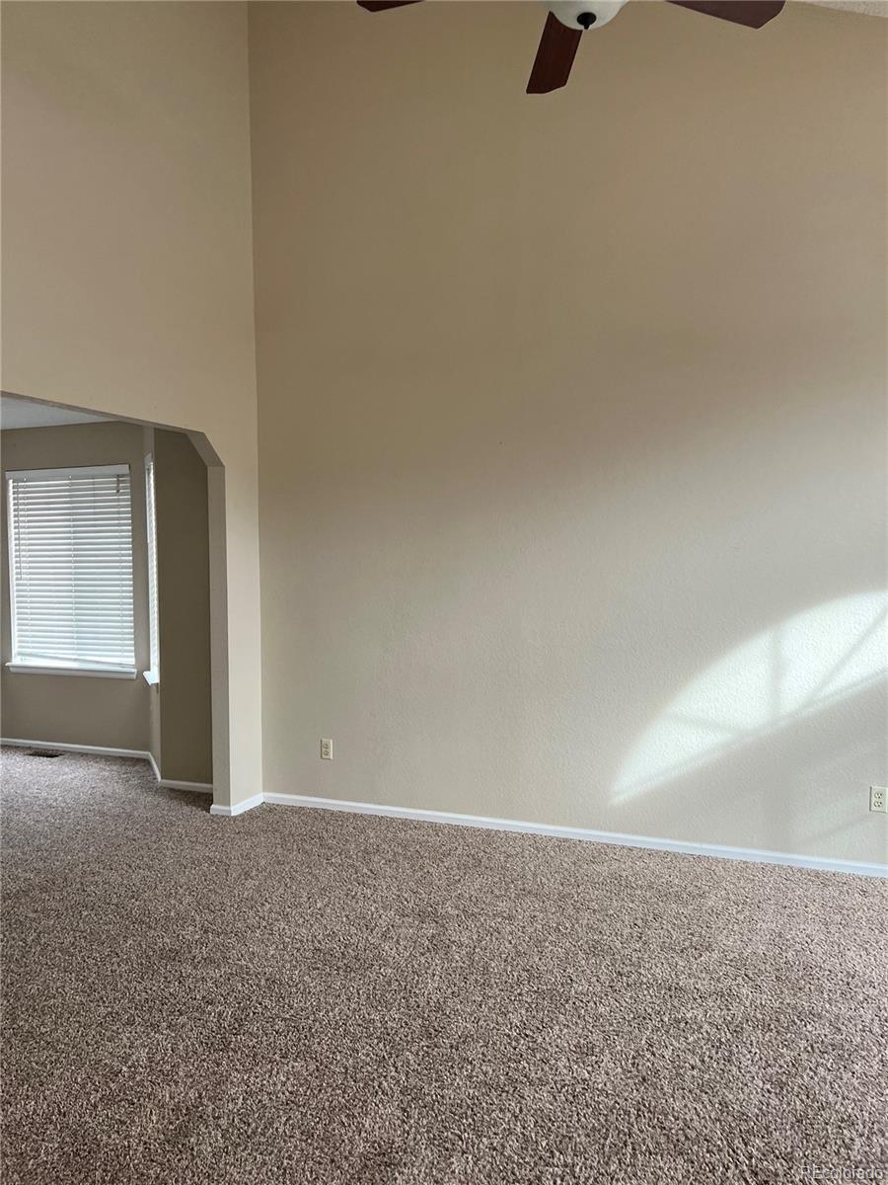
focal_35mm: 26
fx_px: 889
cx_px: 444
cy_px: 592
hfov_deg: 53.1
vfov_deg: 67.3
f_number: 1.5
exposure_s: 1/121
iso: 125
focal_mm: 5.7
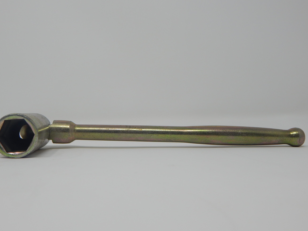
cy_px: 111
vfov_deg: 34.3
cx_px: 148
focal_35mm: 42
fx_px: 374
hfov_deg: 44.8
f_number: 3.4
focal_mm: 6.8
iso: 125
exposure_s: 1/160
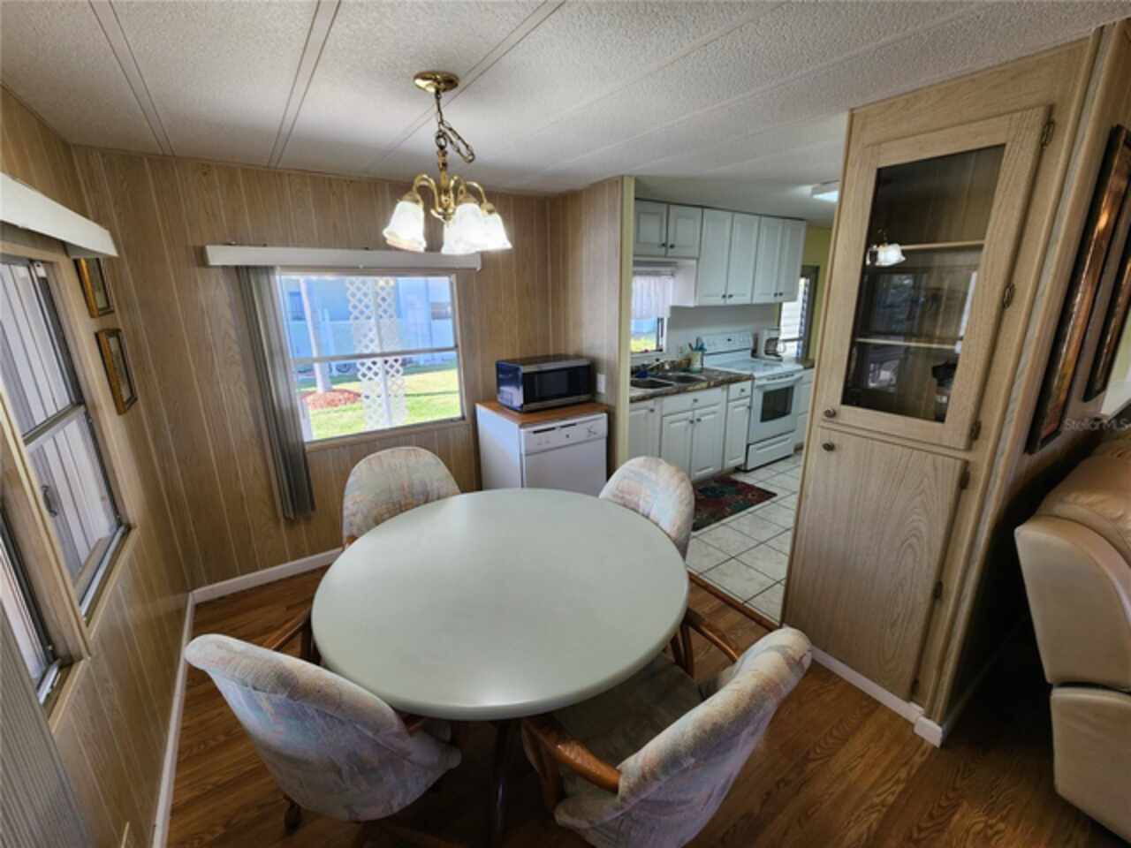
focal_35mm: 13
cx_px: 566
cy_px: 424
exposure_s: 1/120
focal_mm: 2.2
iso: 64
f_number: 2.2
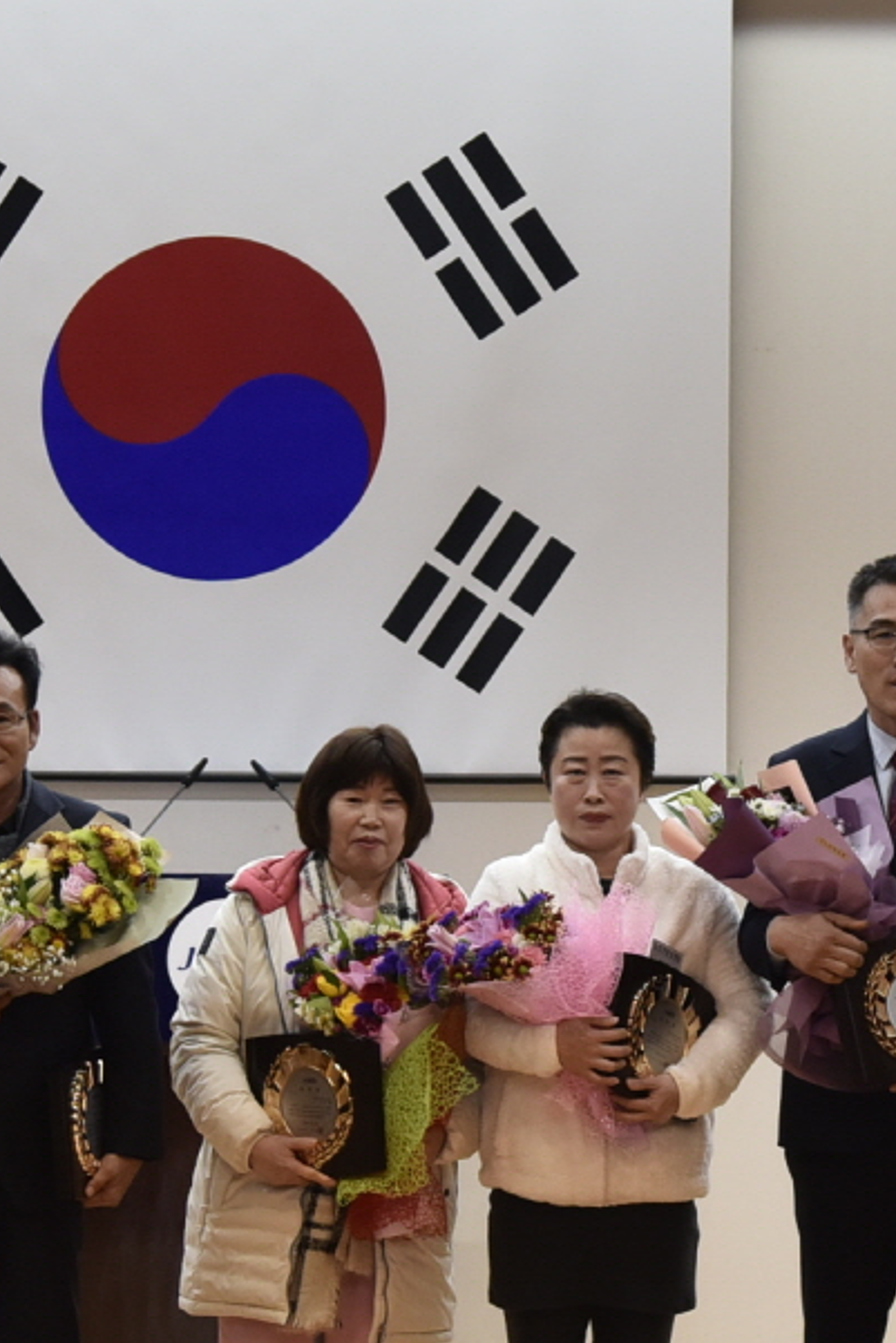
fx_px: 6828
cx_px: 534
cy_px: 740
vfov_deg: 11.2
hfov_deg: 7.5
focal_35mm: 183
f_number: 4
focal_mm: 50
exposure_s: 1/125
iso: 800
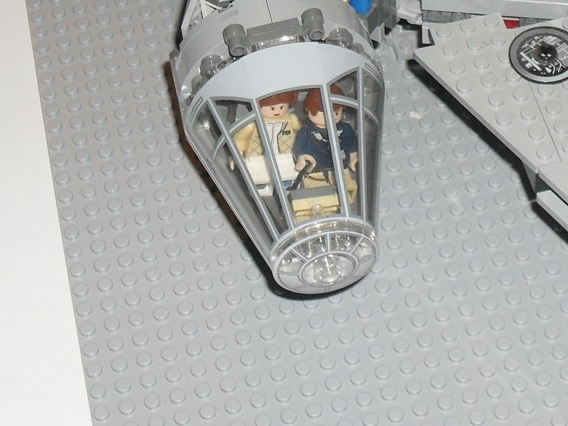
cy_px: -55
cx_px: 501
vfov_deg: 13.6
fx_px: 1739
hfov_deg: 18.3
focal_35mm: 106
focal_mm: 7.5
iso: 200
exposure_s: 1/45
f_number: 3.6
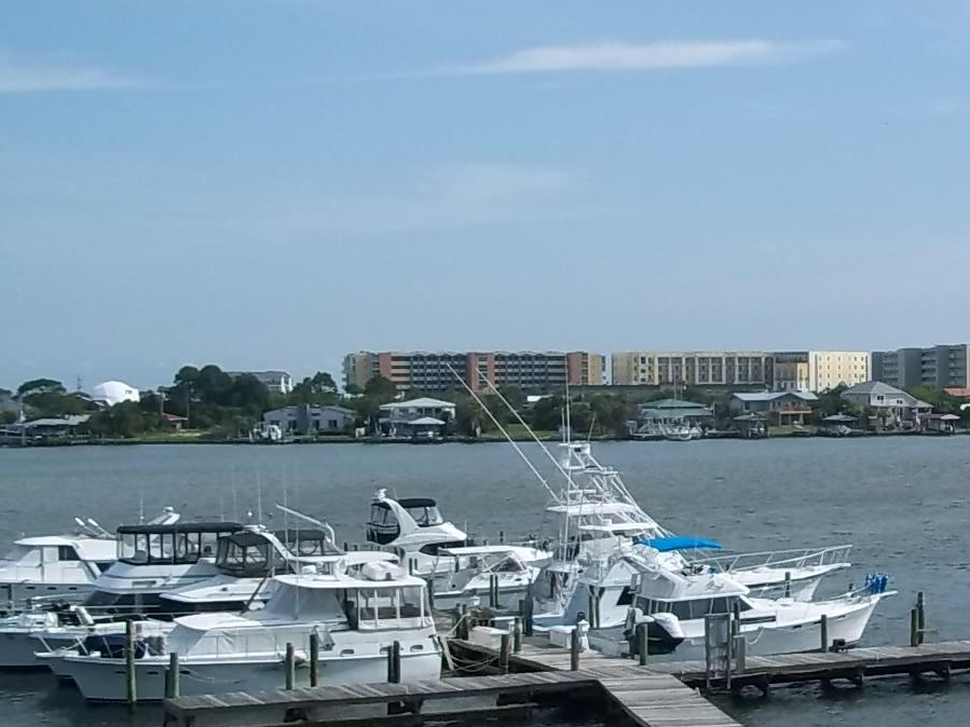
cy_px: 437
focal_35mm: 82
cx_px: 957
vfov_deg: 18.0
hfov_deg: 22.9
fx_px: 2297
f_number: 8
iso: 80
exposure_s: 1/250
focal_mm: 6.5
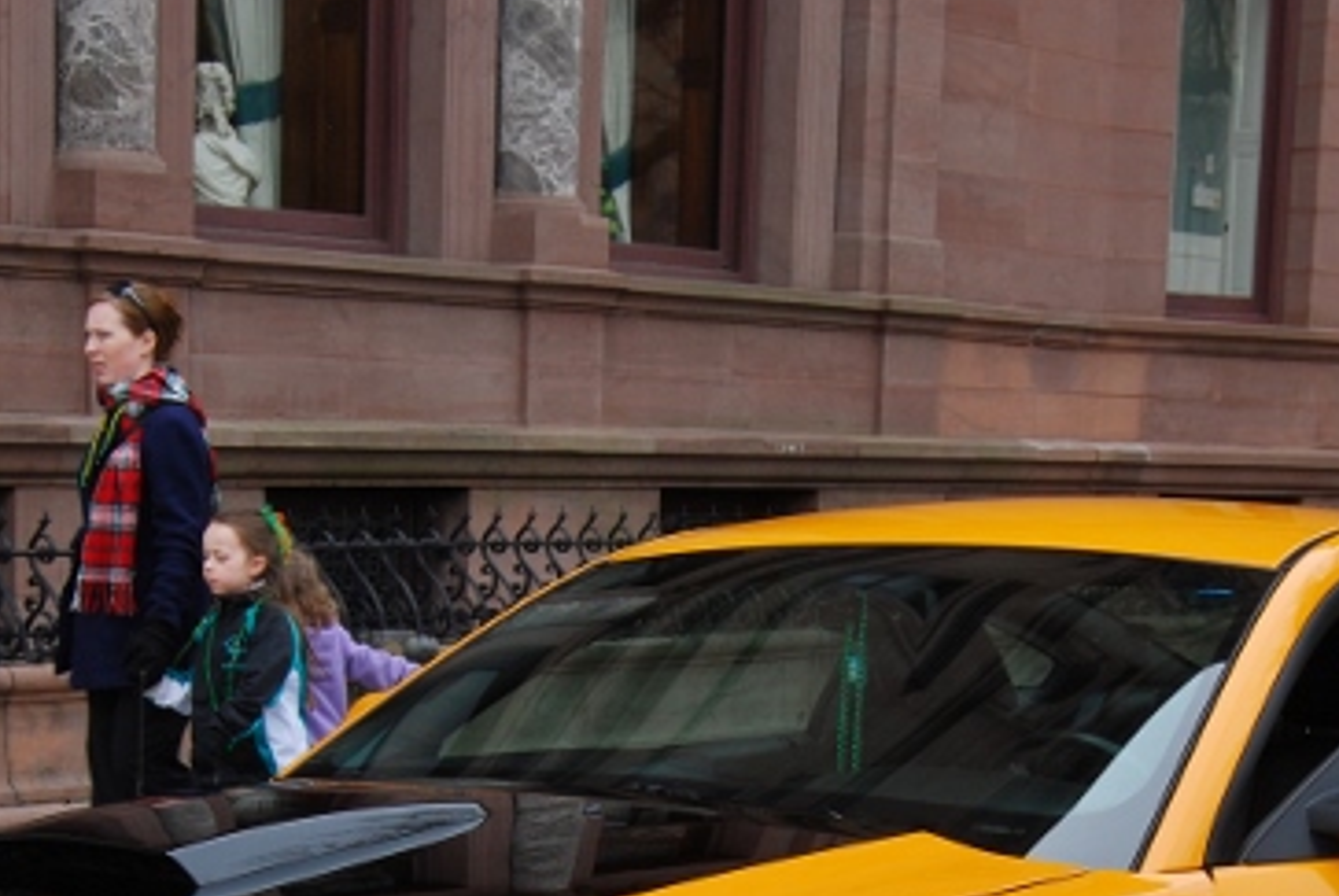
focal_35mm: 86
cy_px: 959
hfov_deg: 23.6
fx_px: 3203
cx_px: 749
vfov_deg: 15.5
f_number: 8
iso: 200
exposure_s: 1/250
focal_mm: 26
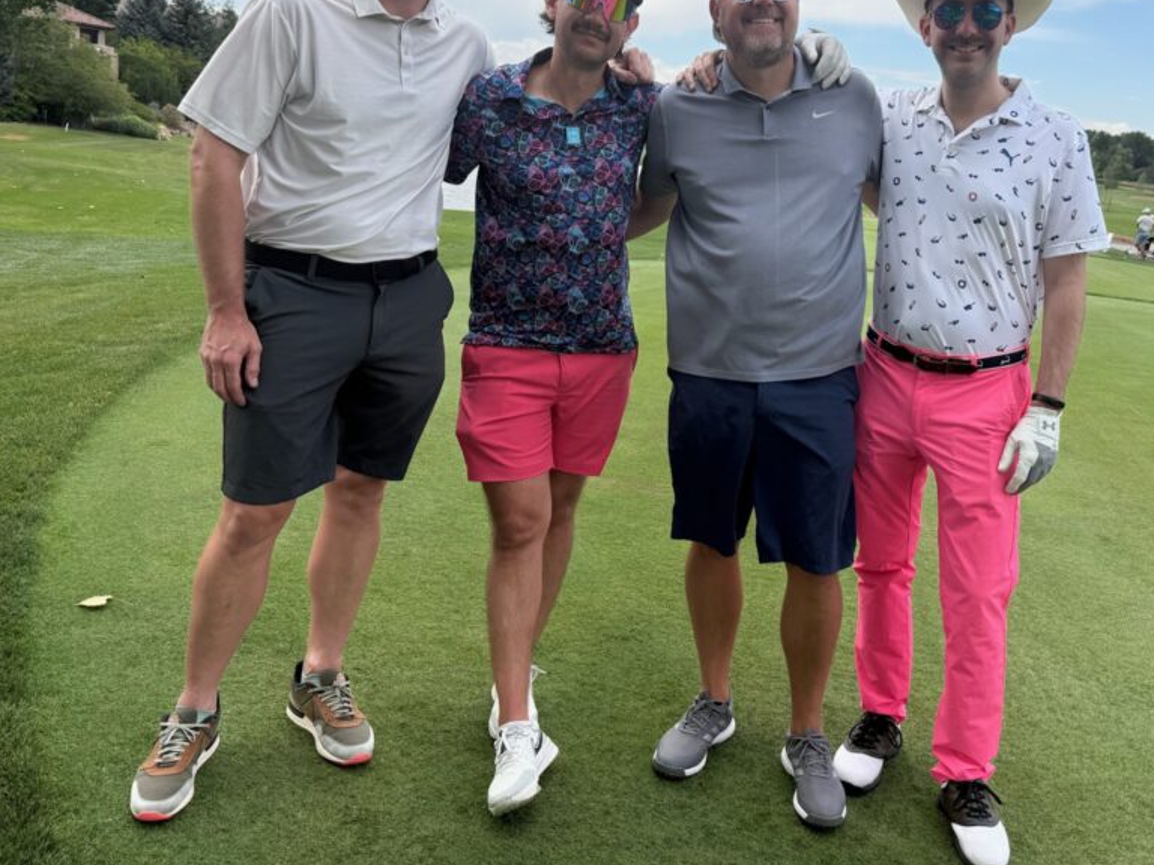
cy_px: 344
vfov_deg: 43.9
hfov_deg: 56.2
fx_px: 1067
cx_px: 709
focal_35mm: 32
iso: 100
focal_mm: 6.76
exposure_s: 1/2525
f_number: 1.78
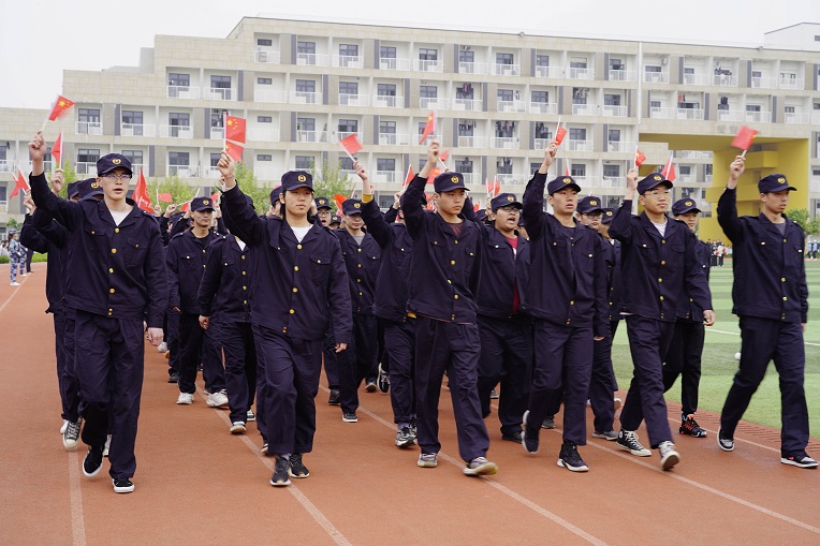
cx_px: 410
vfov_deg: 27.5
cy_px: 273
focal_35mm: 49
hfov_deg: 40.4
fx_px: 1116
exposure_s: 1/100
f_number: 6.3
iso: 100
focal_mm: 49
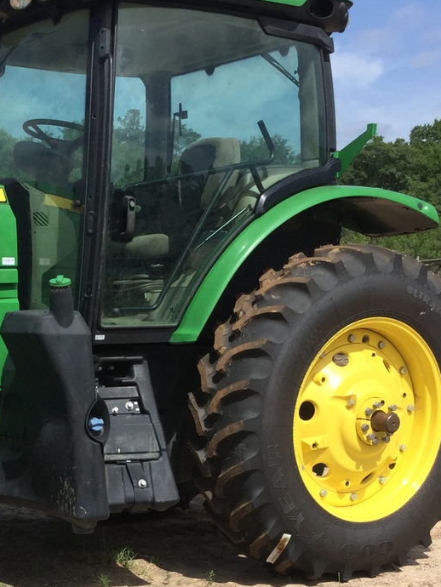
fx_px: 1171
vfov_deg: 27.5
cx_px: 31
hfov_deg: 20.8
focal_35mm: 69
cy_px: 487
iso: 25
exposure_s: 1/1381
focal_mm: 3.3
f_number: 2.4
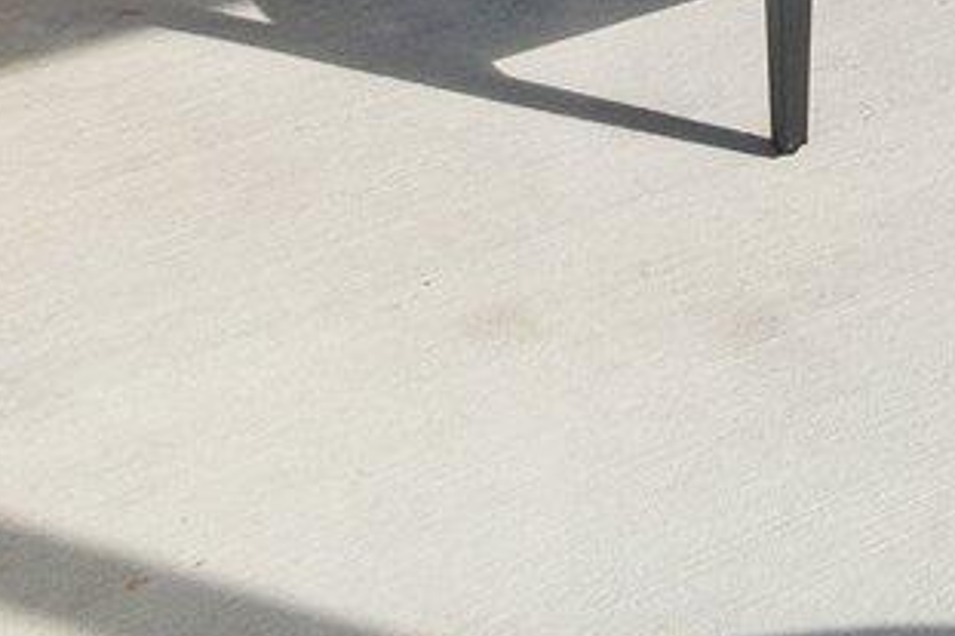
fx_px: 2545
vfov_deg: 10.5
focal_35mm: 96
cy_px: -1207
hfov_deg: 18.2
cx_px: 1548
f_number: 5.6
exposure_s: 1/640
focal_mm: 7
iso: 200
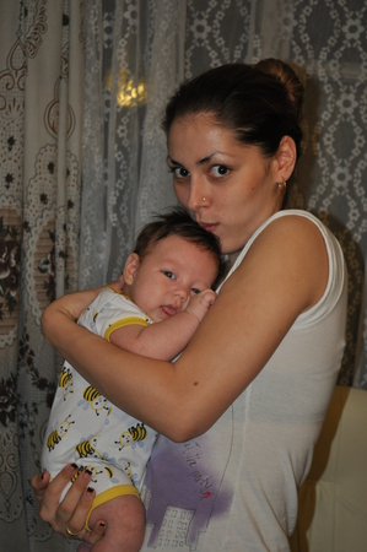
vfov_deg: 28.1
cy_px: 276
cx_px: 184
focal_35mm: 72
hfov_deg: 18.9
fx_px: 1103
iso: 800
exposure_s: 1/60
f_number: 5.6
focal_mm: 48
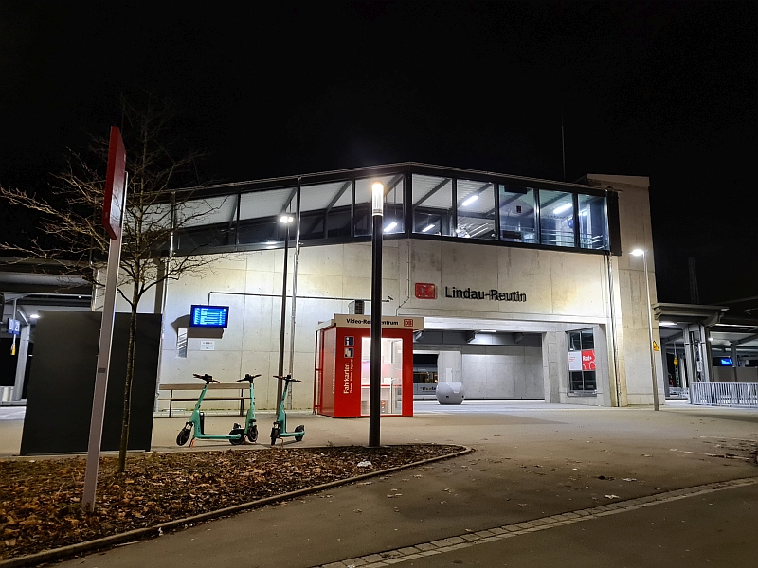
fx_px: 569
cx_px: 379
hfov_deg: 67.3
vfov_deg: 53.1
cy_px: 284
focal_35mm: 26
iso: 500
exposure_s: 1/33
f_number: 1.8
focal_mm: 5.4
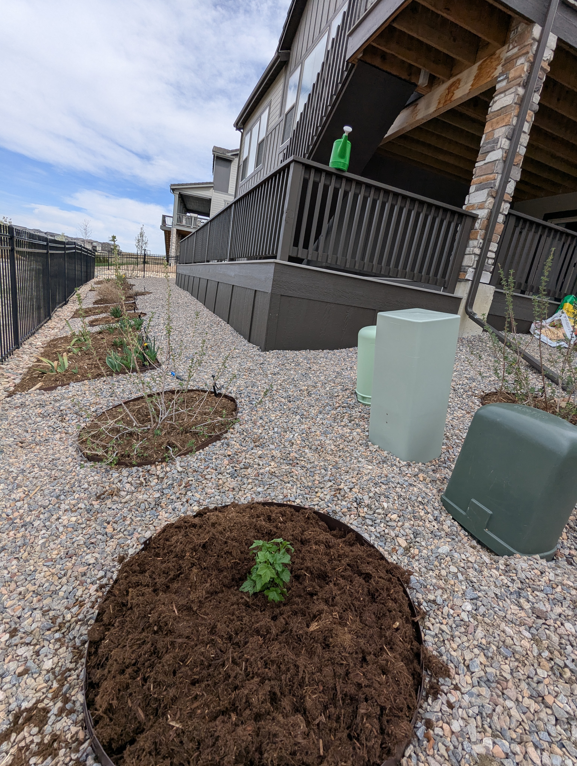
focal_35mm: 16
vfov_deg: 94.4
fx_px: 355
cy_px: 383
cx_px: 288
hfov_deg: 78.2
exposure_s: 1/1134
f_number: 2.2
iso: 45
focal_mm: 2.35
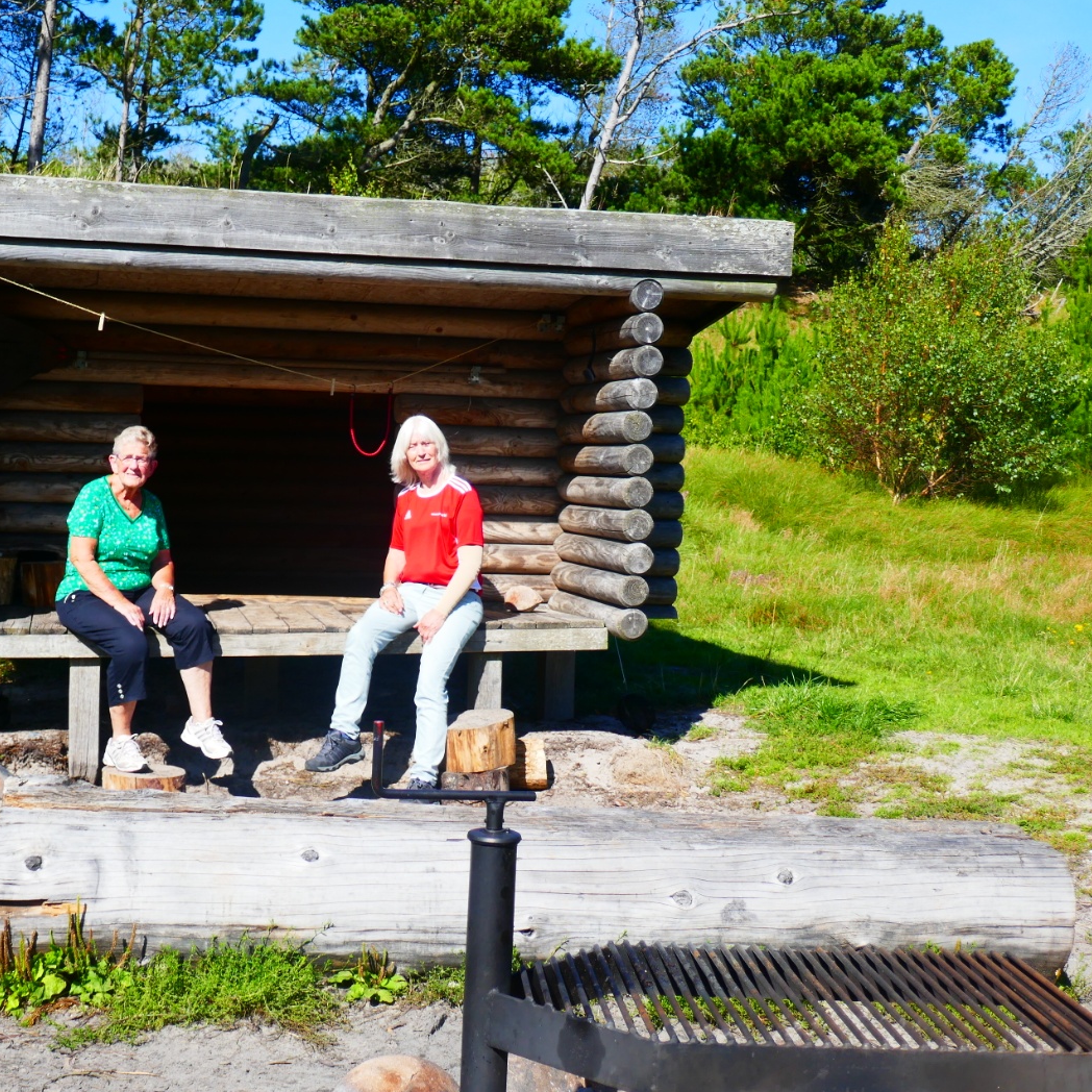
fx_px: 1713
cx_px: 396
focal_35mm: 48
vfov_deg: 35.4
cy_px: 548
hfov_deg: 35.1
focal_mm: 13.6
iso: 160
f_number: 3.6
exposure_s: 1/1000
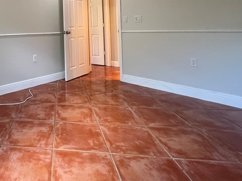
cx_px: 37
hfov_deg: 63.2
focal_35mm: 24
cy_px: 24
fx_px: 168
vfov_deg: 51.3
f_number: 1.8
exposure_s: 1/60
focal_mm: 1.57
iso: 250
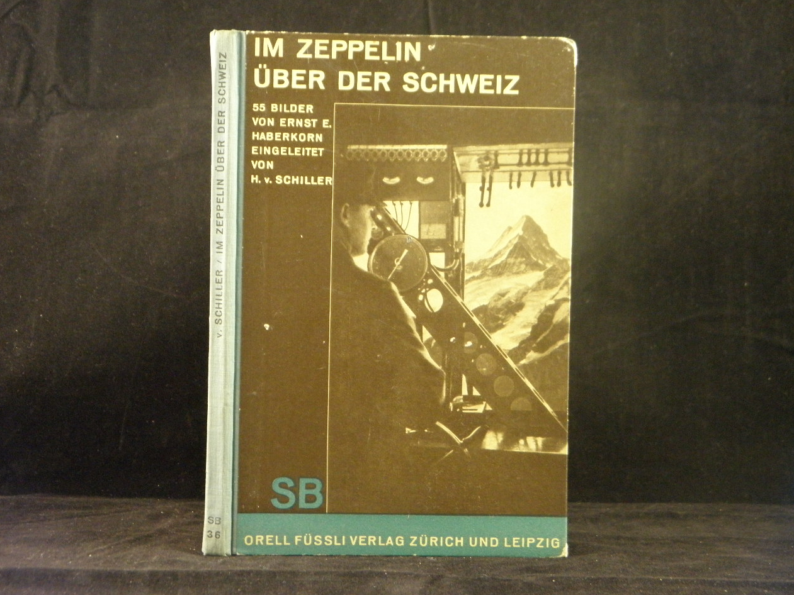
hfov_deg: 28.2
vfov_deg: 21.3
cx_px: 400
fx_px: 1583
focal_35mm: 69
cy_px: 294
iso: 400
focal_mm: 12.2
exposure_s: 1/8
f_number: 4.3
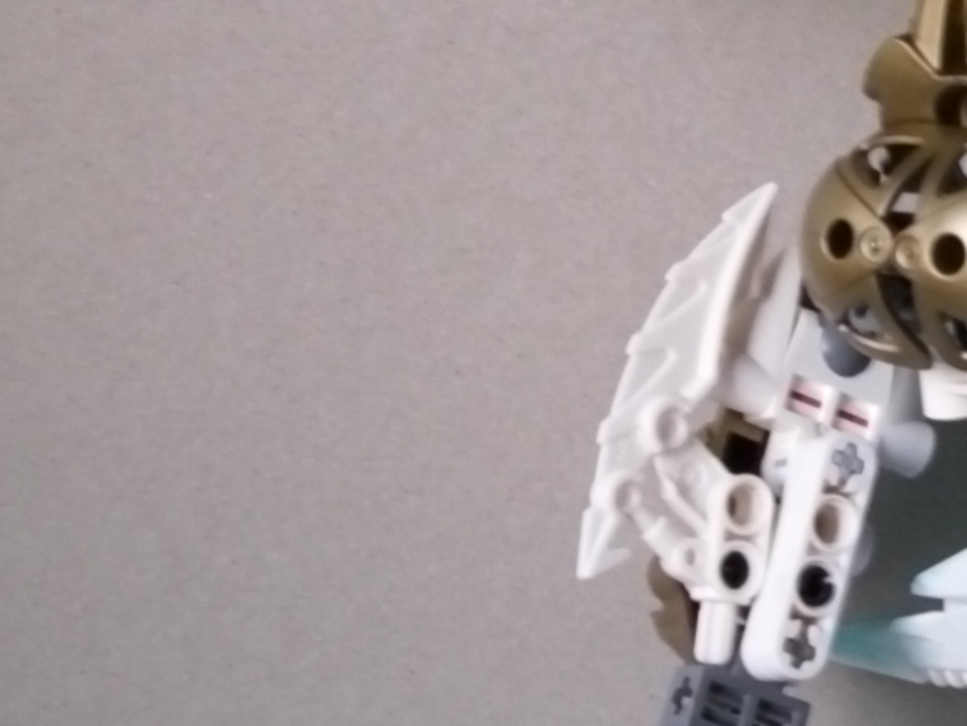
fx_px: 2682
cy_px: 86
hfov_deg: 19.3
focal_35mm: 96
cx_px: 1154
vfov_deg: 15.3
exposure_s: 1/15
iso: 200
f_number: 2.8
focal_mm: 6.2
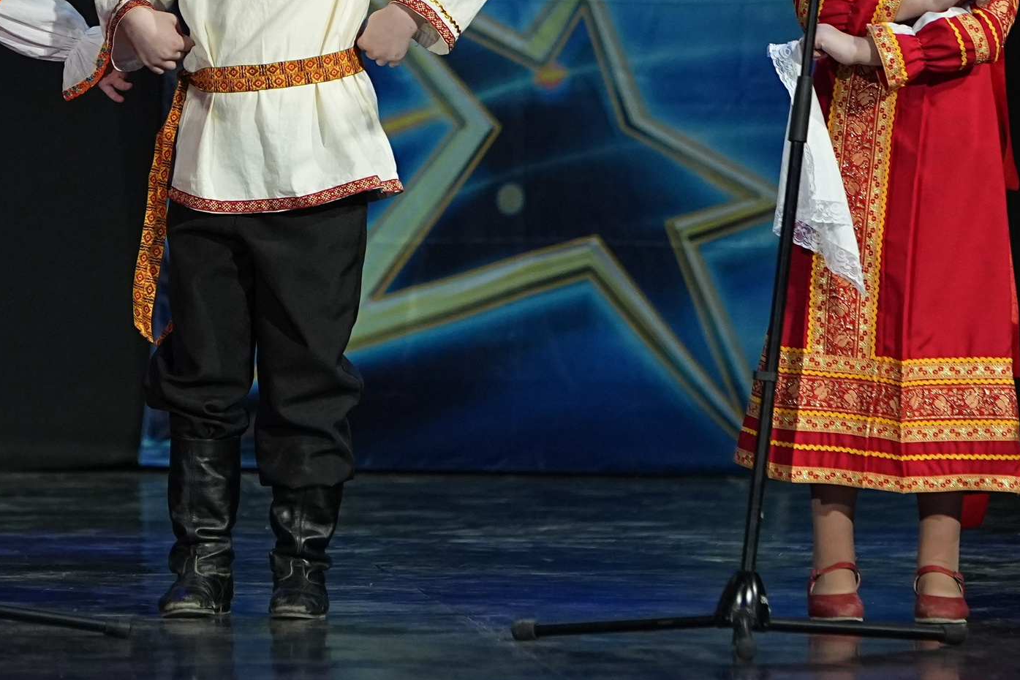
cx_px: 125
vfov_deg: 3.3
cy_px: 59
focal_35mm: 413
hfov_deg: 5.0
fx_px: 11701
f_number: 2.8
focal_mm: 150
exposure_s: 1/400
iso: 1600
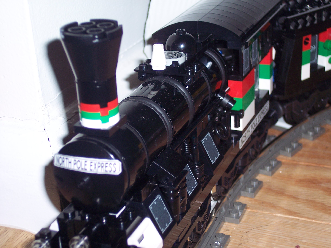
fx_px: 746
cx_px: 166
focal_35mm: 78
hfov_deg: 25.0
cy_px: 124
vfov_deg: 18.9
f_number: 4
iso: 100
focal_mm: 16
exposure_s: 1/90
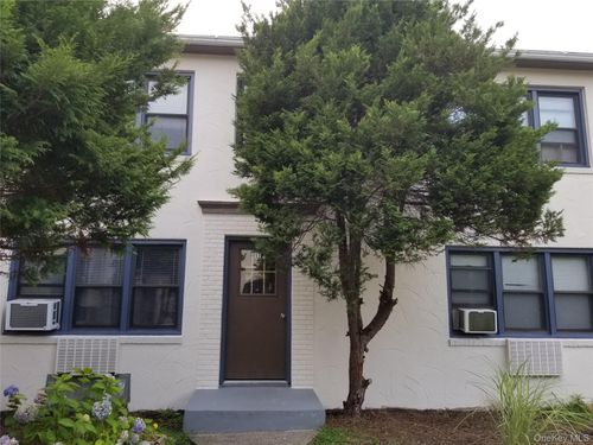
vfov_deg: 53.1
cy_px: 222
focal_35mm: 26
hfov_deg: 67.3
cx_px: 296
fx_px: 445
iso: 50
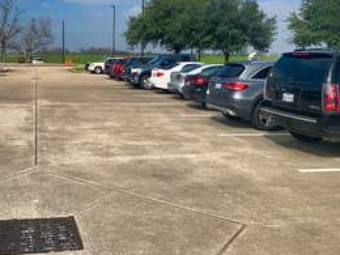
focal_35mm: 40
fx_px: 393
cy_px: 60
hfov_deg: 45.0
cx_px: 81
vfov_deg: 35.1
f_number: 1.8
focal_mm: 4.25
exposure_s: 1/3185
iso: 25
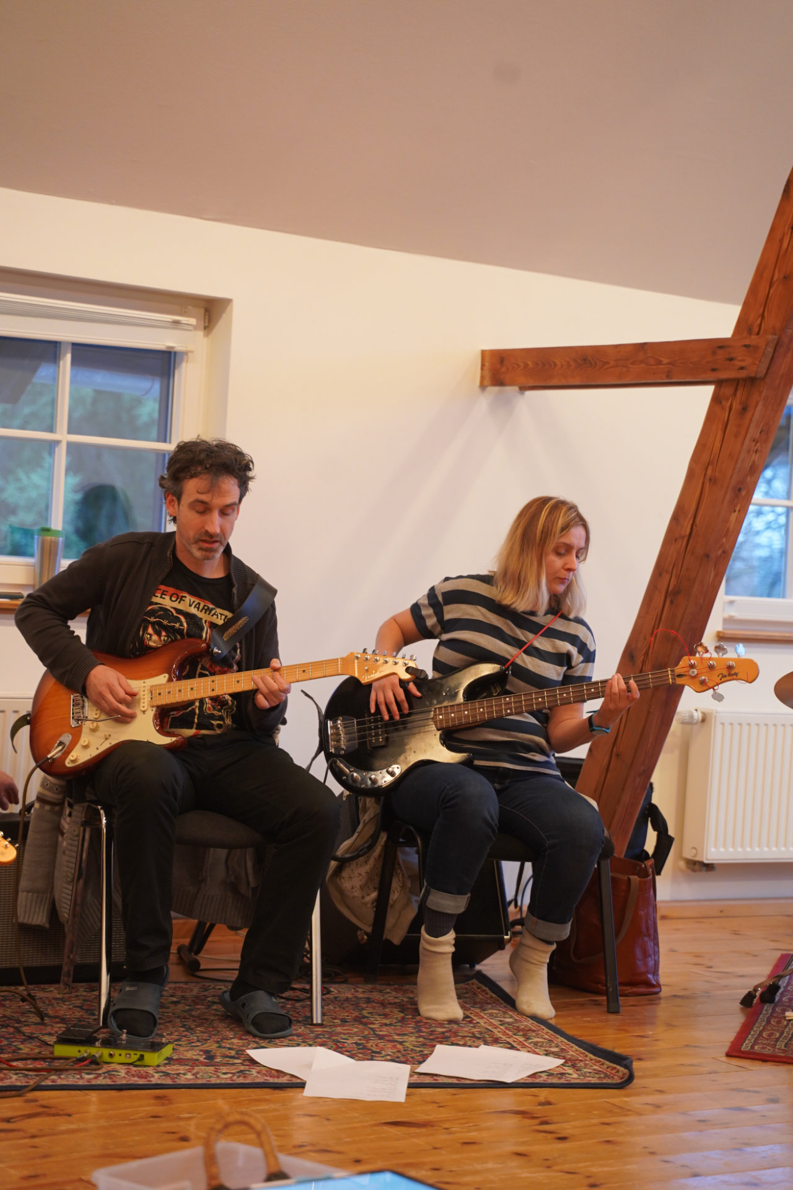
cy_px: 595
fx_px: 2478
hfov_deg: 18.2
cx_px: 396
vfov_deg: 27.0
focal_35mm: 75
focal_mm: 75
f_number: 4
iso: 2000
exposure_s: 1/160
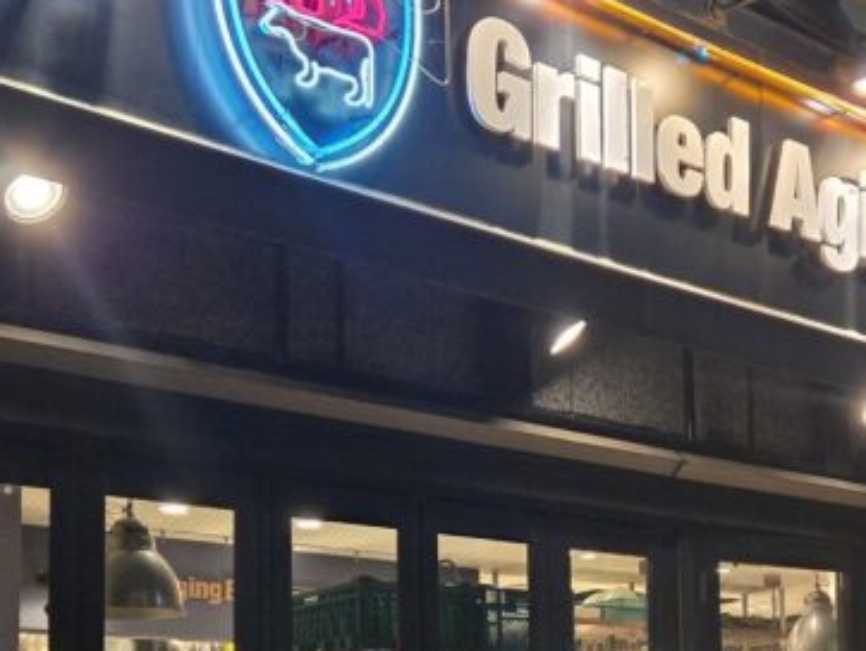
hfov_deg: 29.0
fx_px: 1627
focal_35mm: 65
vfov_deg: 22.0
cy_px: 610
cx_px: 713
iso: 1600
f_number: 1.8
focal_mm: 5.4
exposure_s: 1/100
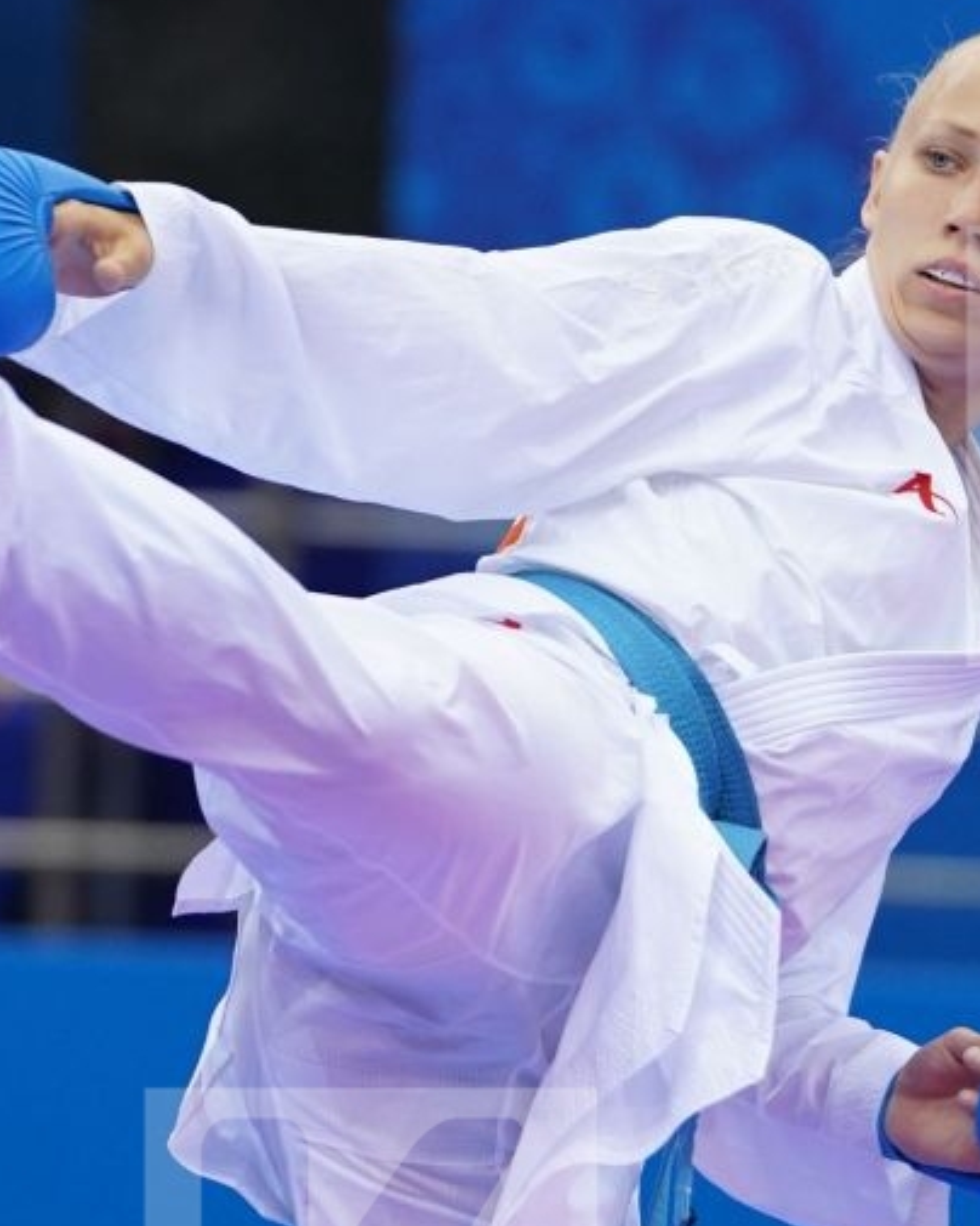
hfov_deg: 2.3
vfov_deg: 2.9
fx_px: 24255
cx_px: 371
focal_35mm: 669
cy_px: 447
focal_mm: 200
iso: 1600
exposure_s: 1/1000
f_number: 2.8
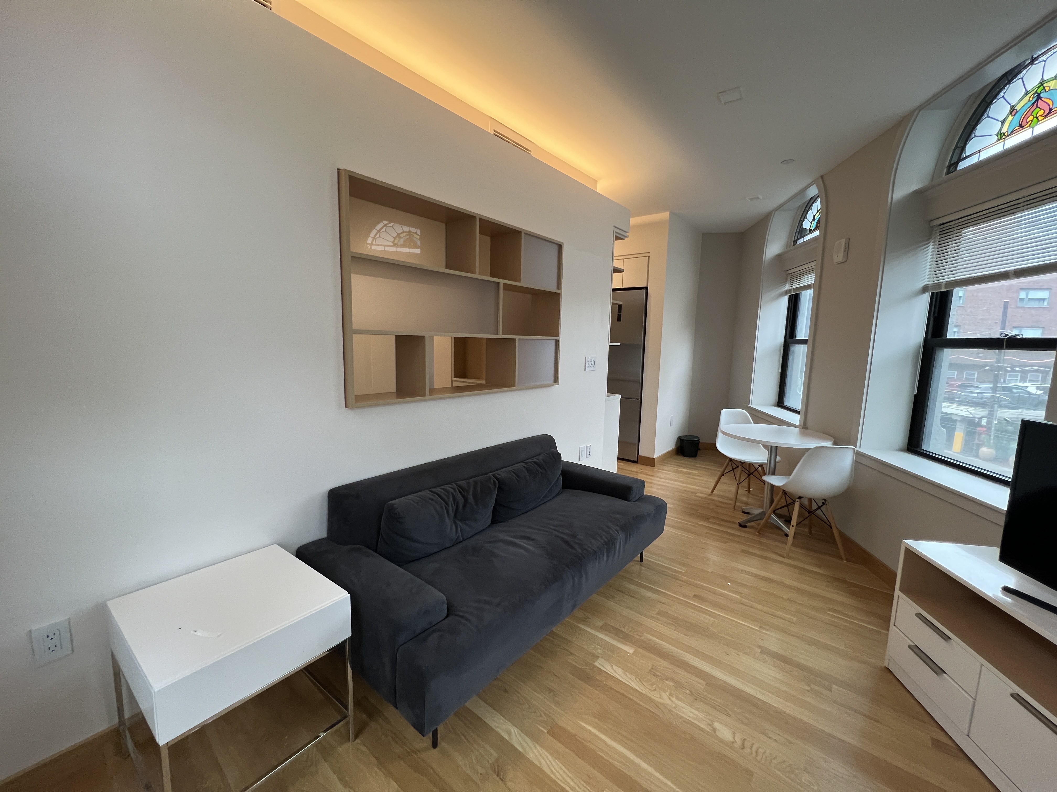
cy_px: 396
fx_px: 397
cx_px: 528
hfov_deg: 106.2
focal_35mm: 13
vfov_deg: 89.9
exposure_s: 1/120
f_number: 1.8
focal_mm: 1.57
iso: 250
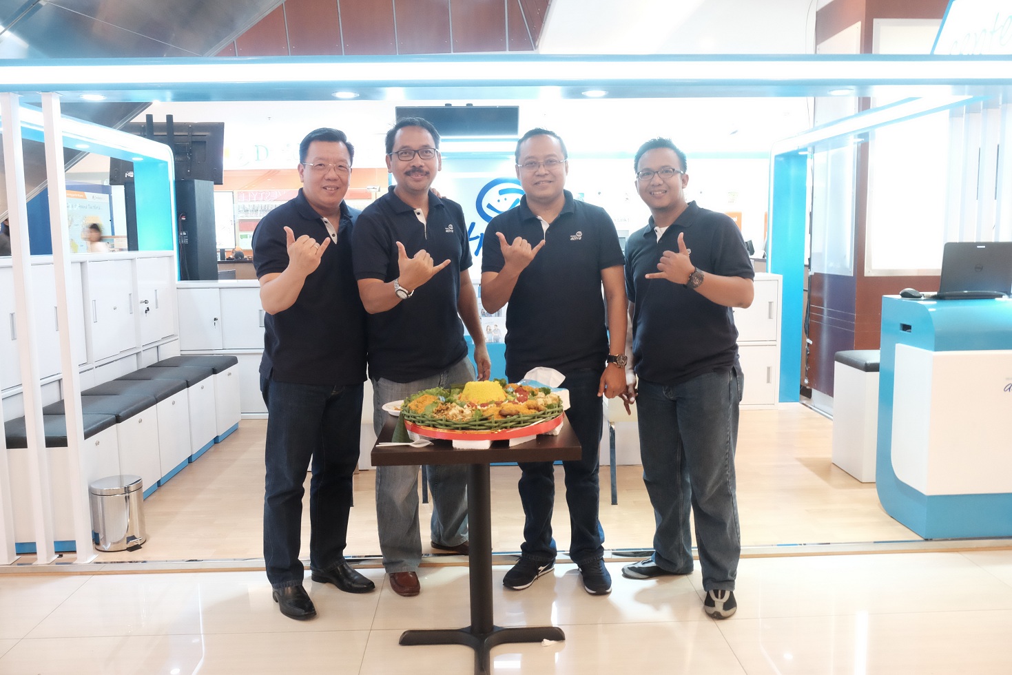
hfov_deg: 63.6
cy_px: 338
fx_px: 815
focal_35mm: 29
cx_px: 506
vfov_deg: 45.0
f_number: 8
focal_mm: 19
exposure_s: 1/8
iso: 3200
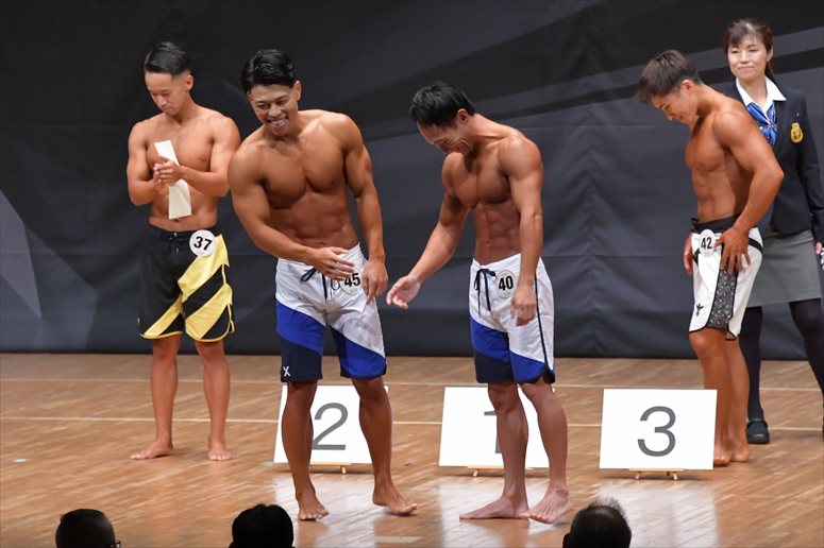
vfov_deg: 4.8
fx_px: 6520
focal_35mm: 285
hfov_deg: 7.2
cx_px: 412
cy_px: 274
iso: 8000
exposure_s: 1/400
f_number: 5.6
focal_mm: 190
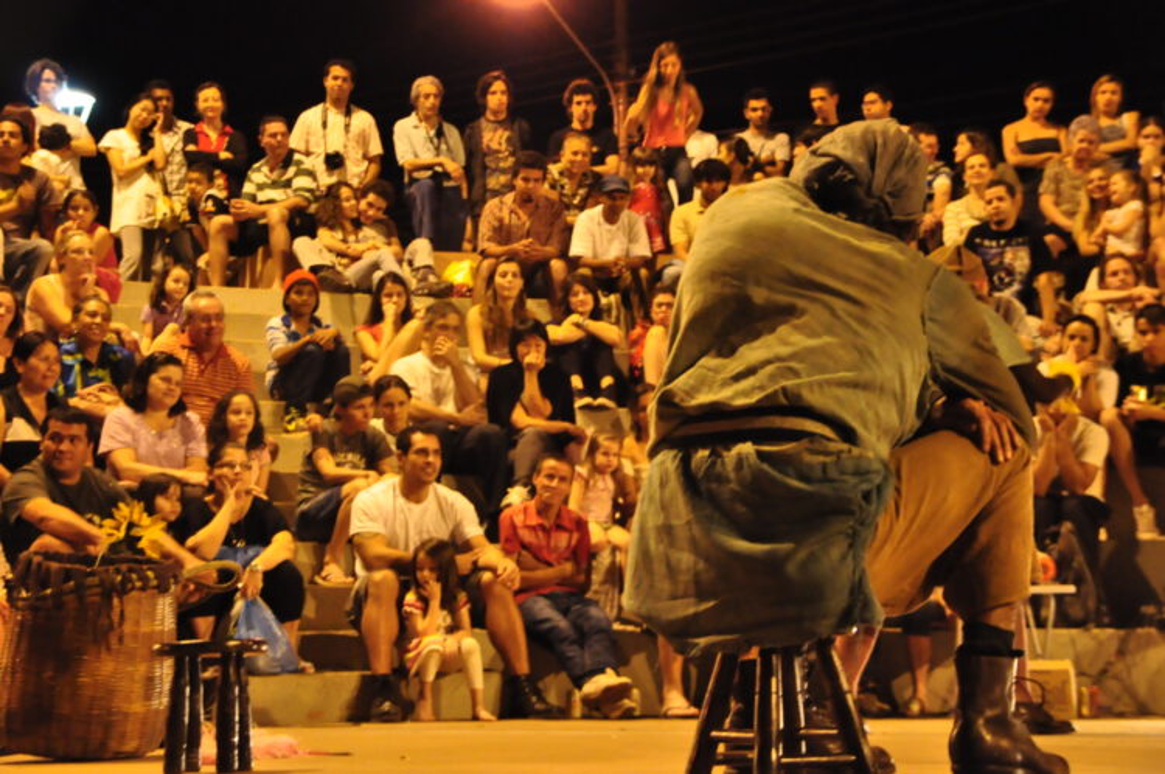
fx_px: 2521
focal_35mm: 78
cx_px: 582
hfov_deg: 26.0
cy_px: 387
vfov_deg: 17.4
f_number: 4.8
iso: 3200
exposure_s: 1/25
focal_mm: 52
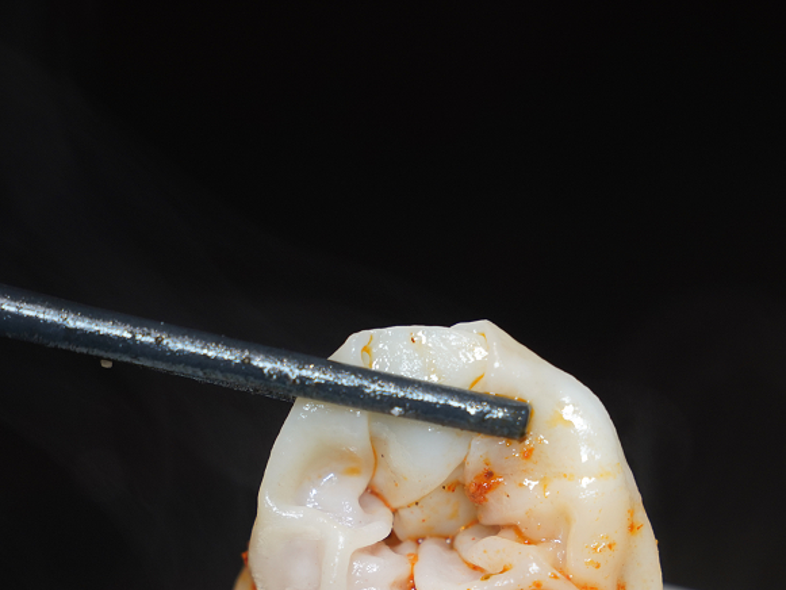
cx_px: 425
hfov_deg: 13.2
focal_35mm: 149
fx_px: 3384
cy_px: 535
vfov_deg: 9.9
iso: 400
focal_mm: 75
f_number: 4
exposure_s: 1/80
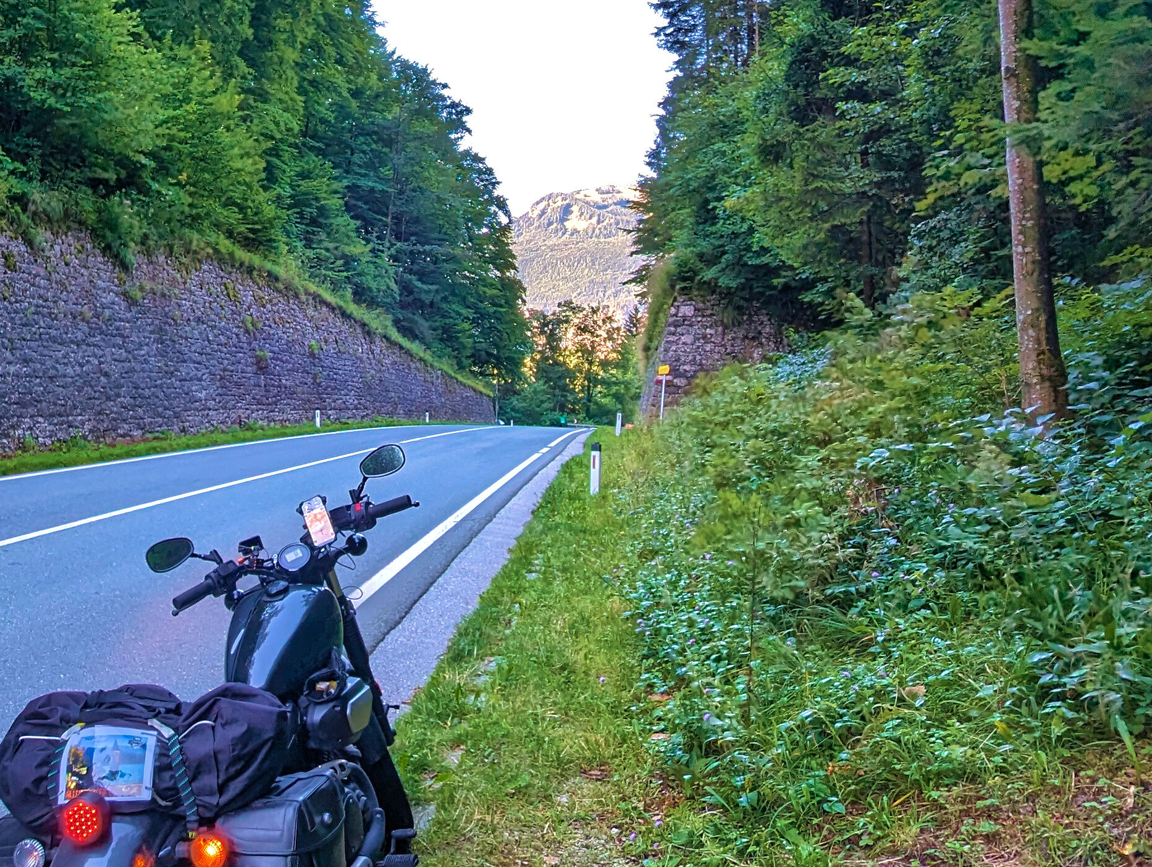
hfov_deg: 51.7
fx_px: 1166
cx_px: 391
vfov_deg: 40.5
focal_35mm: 35
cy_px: 320
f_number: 2.2
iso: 45
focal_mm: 2.35
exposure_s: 1/163
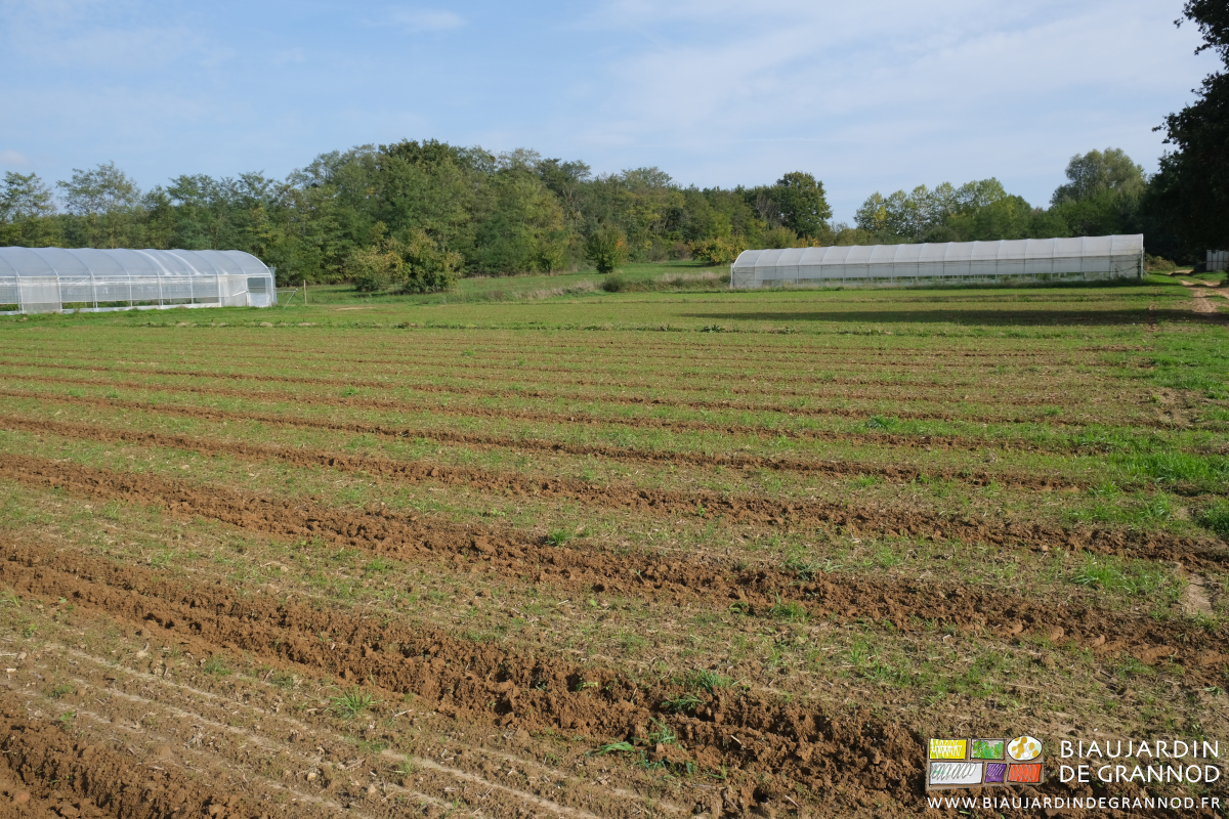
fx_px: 922
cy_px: 410
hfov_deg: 67.4
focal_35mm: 27
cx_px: 614
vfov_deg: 47.9
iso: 320
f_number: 8
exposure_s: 1/450
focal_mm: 18
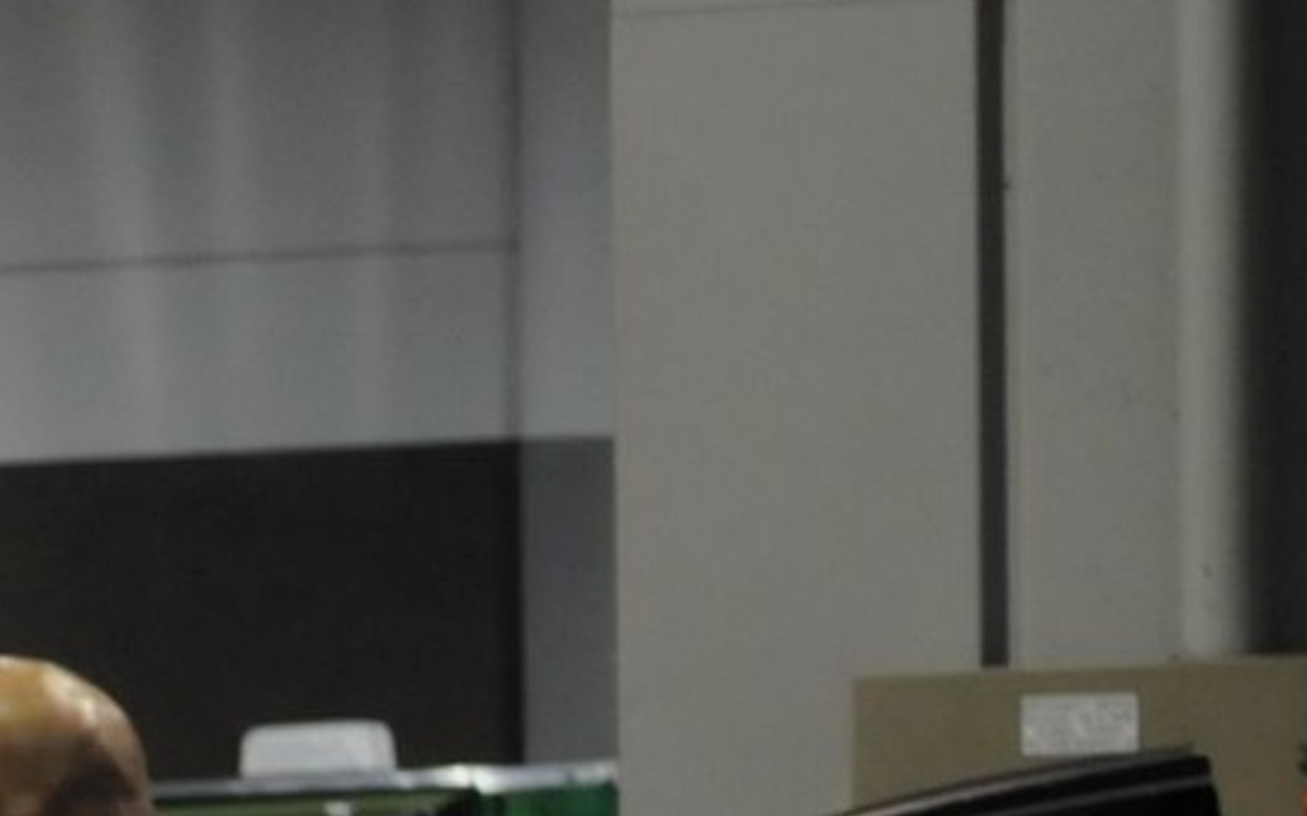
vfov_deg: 4.4
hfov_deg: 6.9
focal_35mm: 294
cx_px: -1517
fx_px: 10470
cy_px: 2092
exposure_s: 1/50
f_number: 5
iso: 800
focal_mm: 34
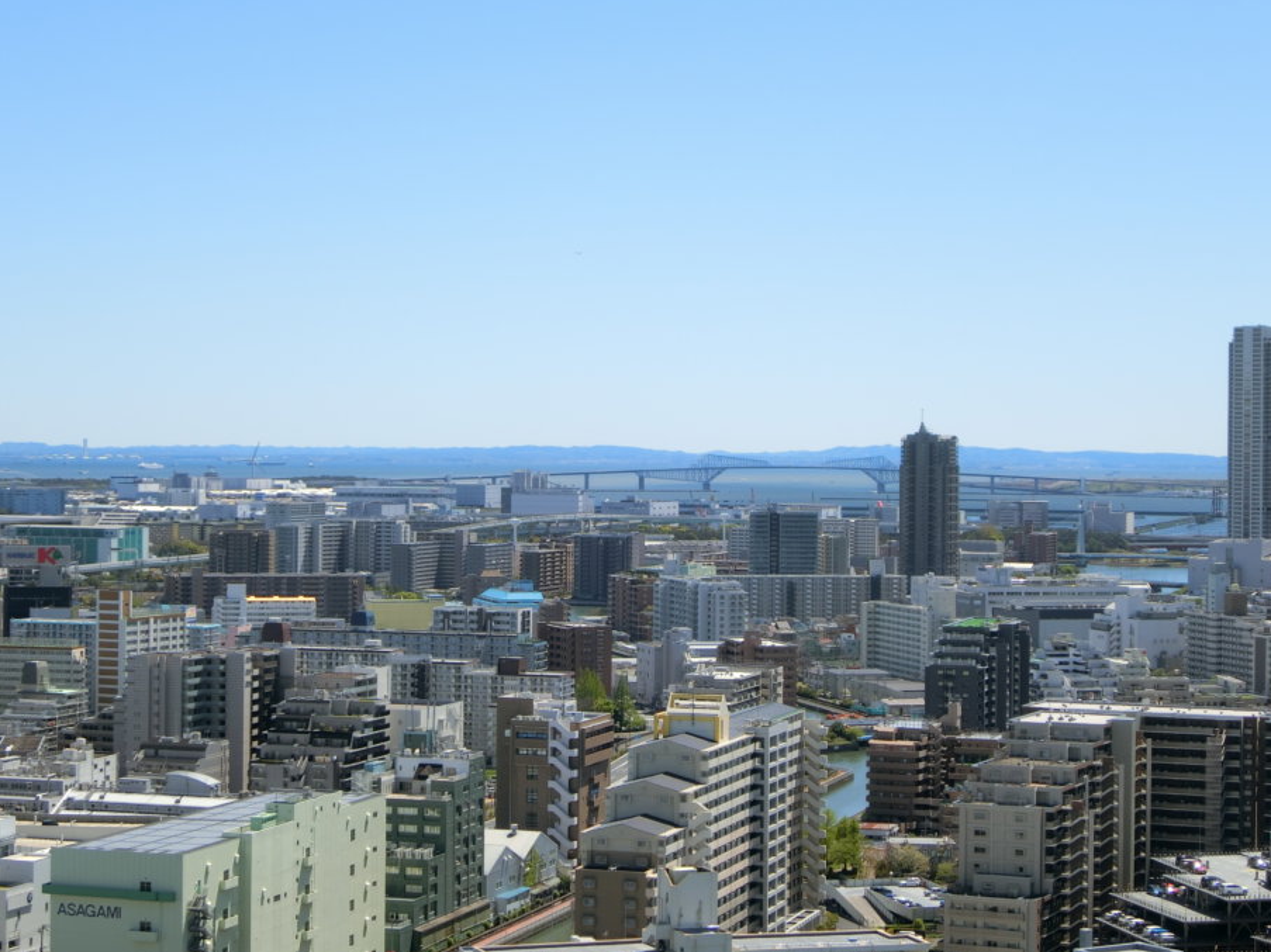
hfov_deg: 25.7
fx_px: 2790
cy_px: 456
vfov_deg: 19.4
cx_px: 629
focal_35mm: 76
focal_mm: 14.4
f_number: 5.1
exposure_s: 1/500
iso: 80
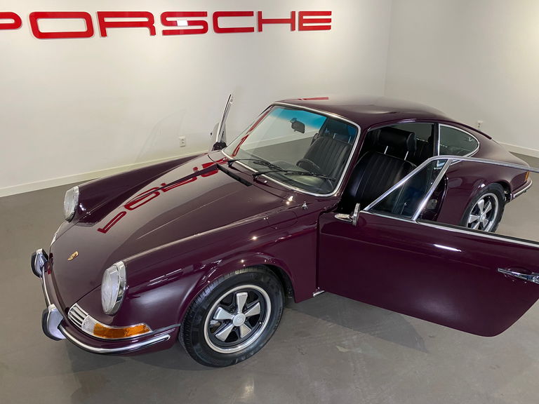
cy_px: 202
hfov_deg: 67.3
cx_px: 270
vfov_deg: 53.1
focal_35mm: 26
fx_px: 405
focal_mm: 4.25
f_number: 1.8
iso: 320
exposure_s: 1/60
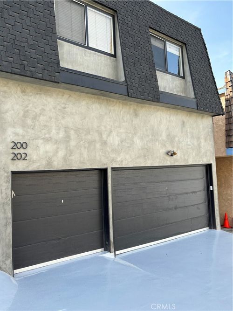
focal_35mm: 26
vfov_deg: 67.3
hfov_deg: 53.0
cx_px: 116
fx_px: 233
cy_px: 156
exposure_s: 1/716
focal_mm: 5.96
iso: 50
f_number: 1.6
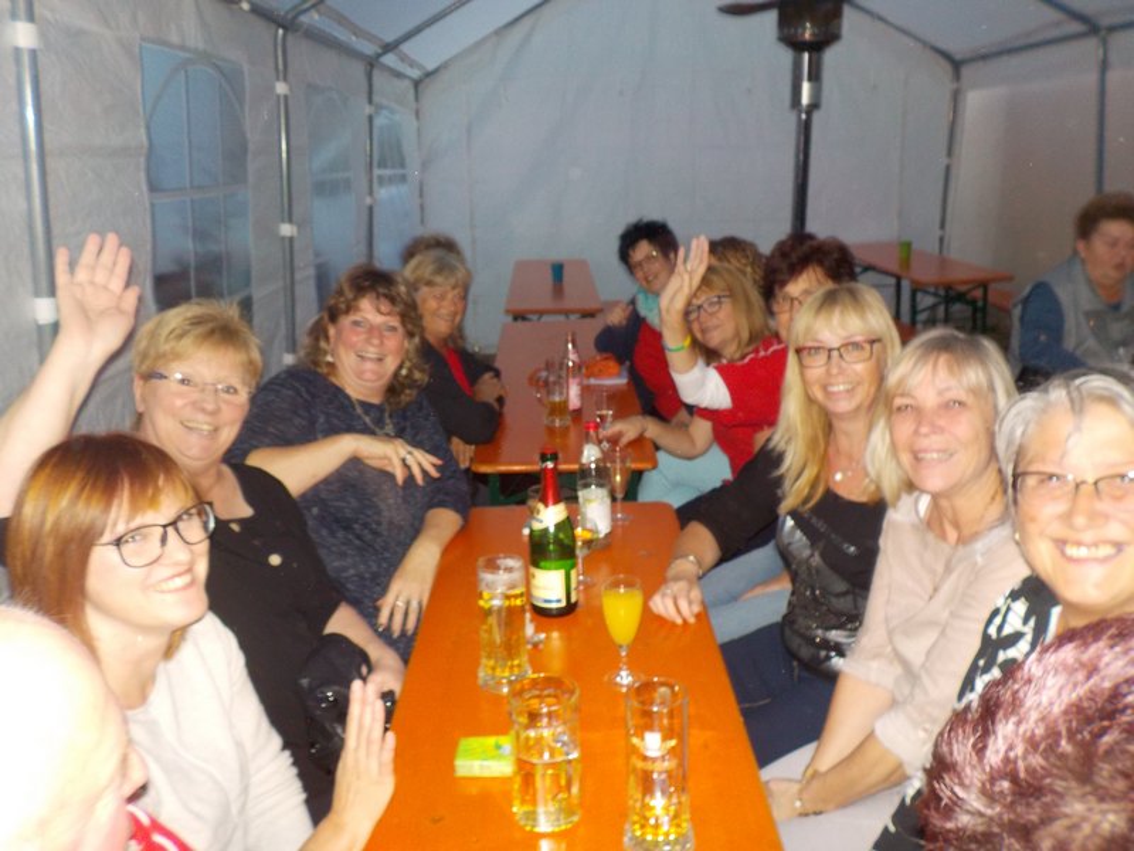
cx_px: 567
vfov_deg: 46.8
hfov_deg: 60.0
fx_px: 983
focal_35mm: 30
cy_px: 426
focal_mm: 4.1
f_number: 3.3
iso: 220
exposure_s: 1/8
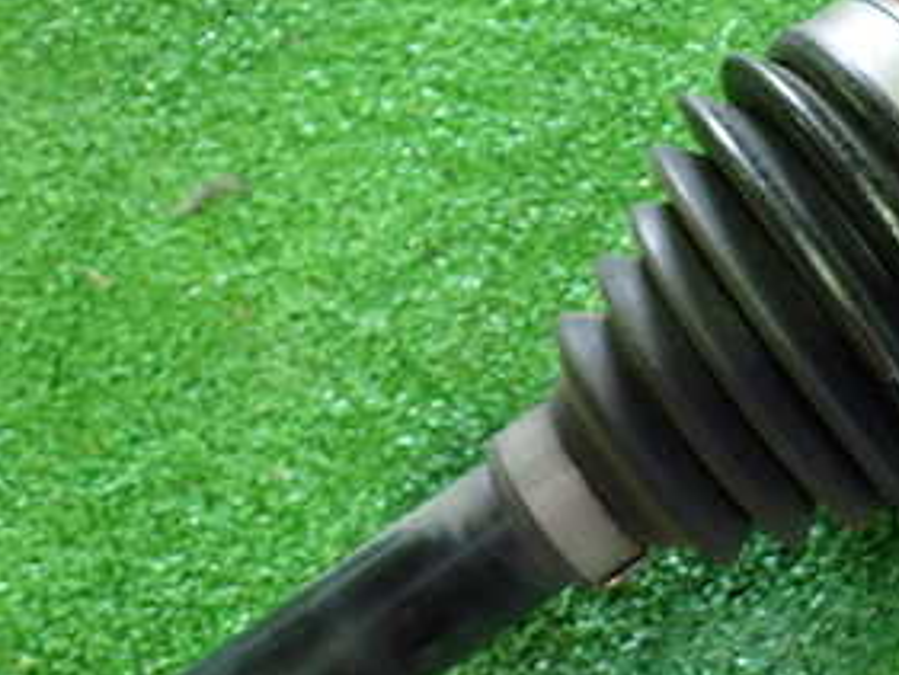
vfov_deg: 22.8
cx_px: 905
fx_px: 1663
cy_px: 202
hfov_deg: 28.3
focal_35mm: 64
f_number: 2.3
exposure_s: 1/30
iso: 500
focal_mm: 5.4
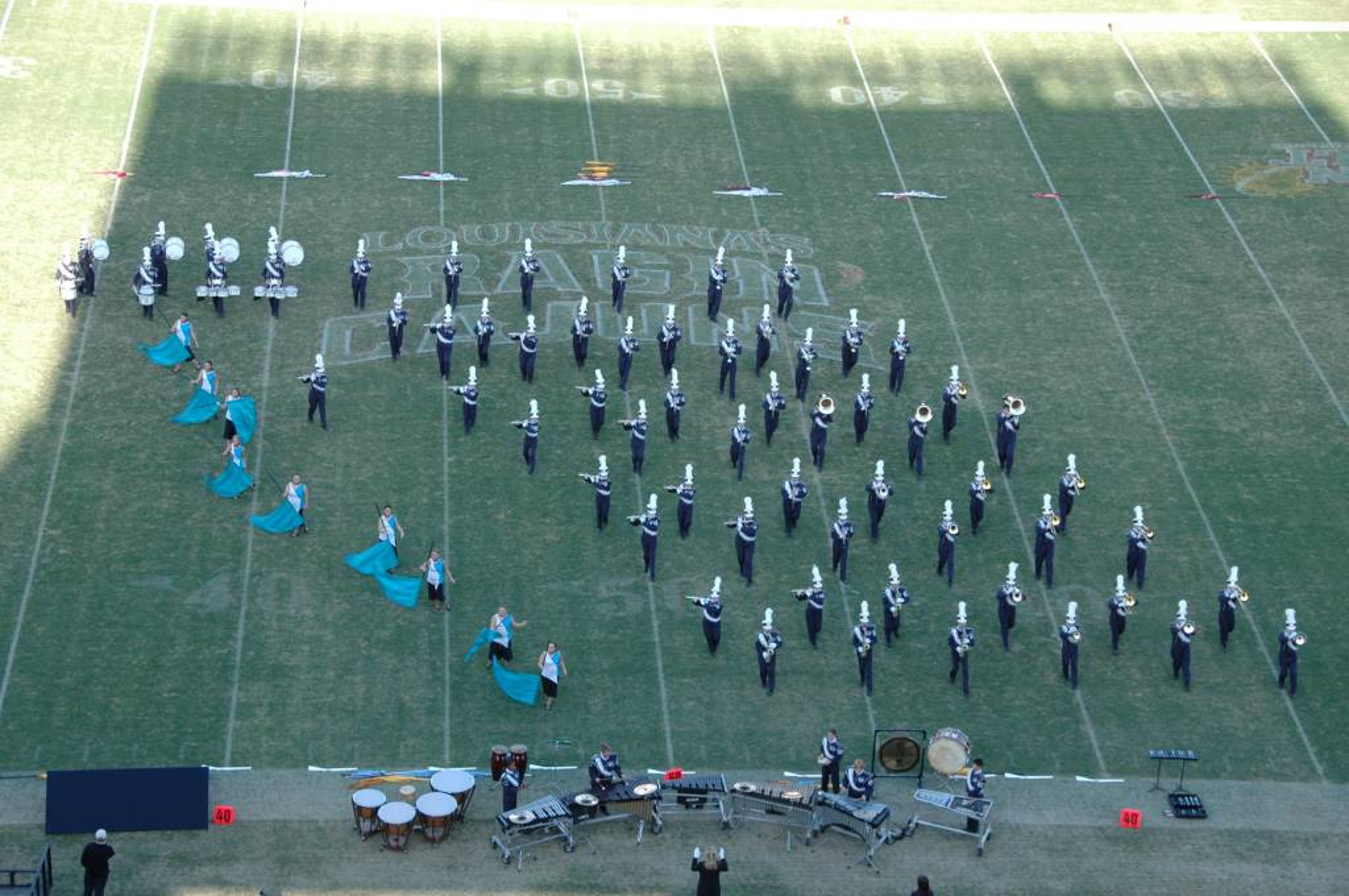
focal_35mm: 90
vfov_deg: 15.1
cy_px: 448
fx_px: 3368
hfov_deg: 22.6
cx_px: 674
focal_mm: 60
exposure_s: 1/125
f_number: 6.3
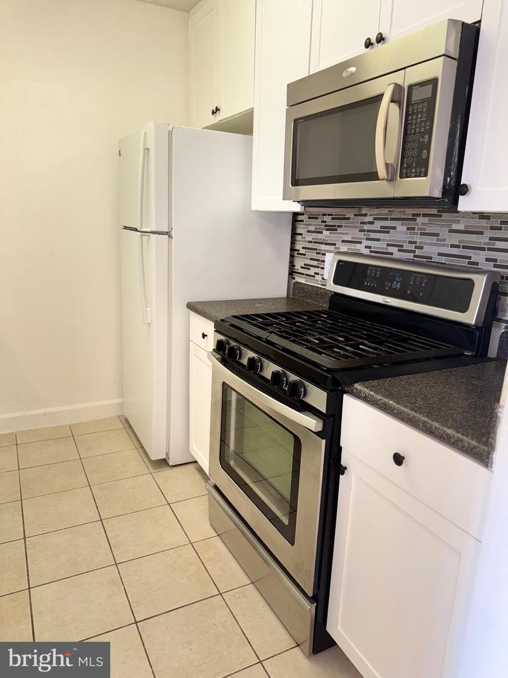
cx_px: 254
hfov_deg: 56.8
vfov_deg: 71.6
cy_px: 339
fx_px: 470
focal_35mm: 24
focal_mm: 6.76
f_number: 1.78
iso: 64
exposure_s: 1/37
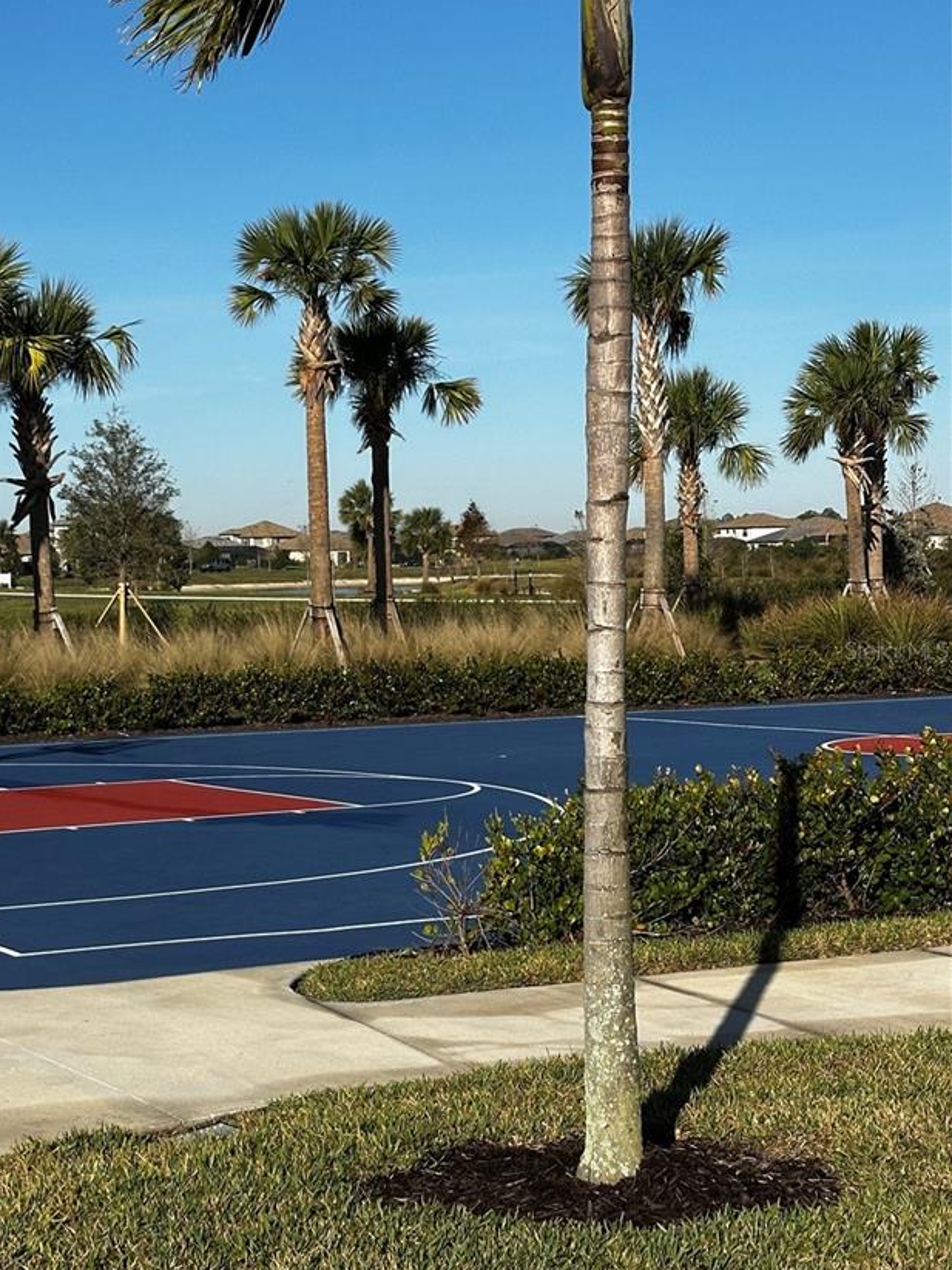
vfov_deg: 27.8
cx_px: 259
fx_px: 2567
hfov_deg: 20.9
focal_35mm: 70
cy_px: 650
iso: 64
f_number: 1.78
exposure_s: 1/5882
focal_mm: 6.86
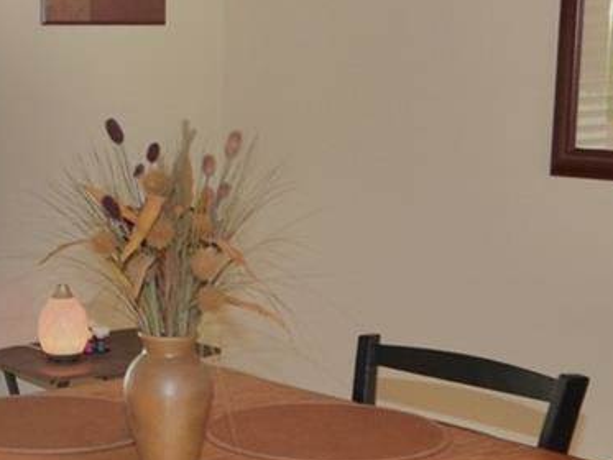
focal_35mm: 148
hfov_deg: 13.2
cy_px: 260
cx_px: 7
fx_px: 2622
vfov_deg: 10.0
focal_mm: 24
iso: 360
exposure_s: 1/60
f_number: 4
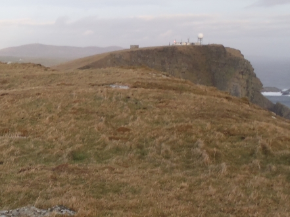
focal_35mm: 68
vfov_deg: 21.6
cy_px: 130
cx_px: -45
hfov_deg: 25.9
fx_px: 570
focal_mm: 5
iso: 80
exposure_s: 1/100
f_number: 4.5
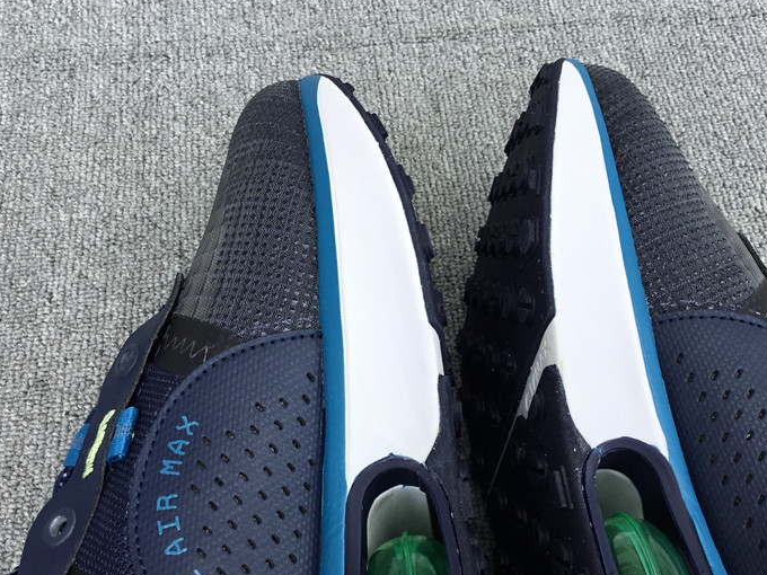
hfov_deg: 45.7
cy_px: 313
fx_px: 908
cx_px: 430
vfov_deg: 35.1
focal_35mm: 41
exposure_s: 1/210
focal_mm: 3.3
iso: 25
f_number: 2.4
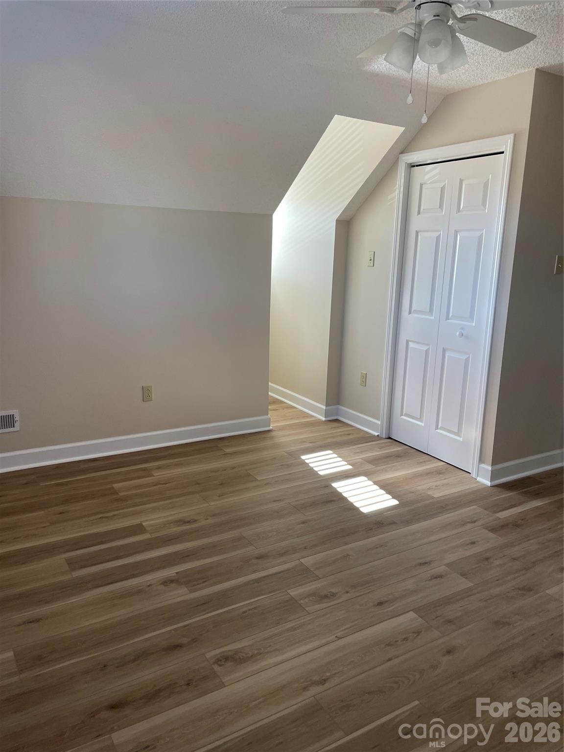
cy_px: 376
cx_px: 282
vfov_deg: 67.3
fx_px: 565
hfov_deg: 53.1
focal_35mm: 26
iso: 64
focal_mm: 4.2
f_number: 1.6
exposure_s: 1/60
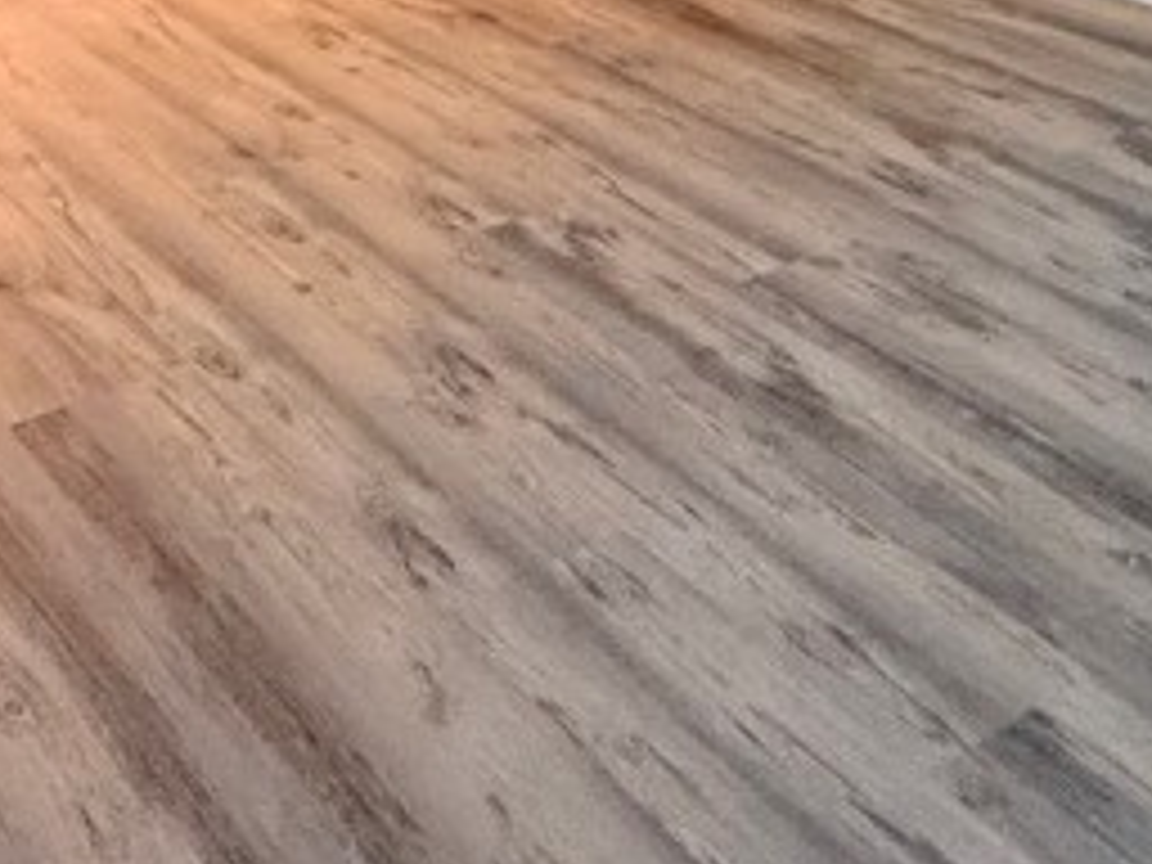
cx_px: 261
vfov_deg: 21.0
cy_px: -522
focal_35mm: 56
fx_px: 1864
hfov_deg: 33.5
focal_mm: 2.22
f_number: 2.2
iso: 500
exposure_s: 1/60
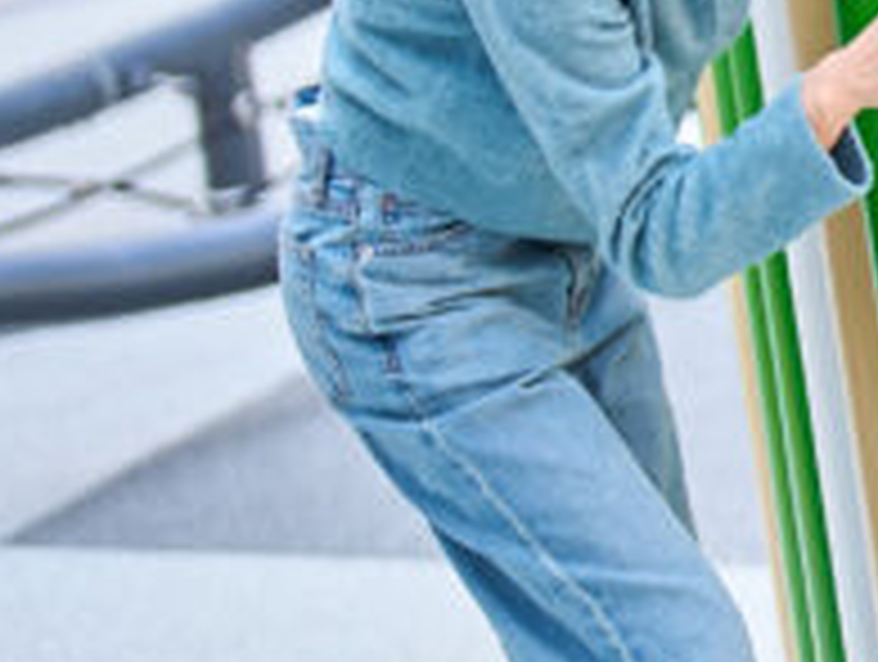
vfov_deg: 5.9
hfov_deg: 7.5
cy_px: -47
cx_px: 1887
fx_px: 6404
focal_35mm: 252
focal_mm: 50
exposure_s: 1/1250
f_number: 1.3
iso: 125
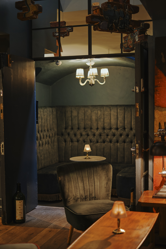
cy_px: 124
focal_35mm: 53
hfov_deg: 25.5
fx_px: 367
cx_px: 83
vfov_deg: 37.5
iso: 400
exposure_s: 1/10
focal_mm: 35
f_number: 1.4
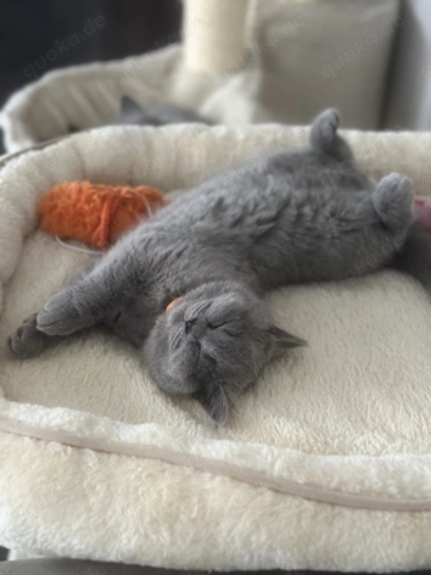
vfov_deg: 39.7
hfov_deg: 30.3
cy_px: 288
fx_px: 797
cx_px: 216
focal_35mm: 48
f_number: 1.78
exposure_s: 1/33
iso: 500
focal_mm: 6.86
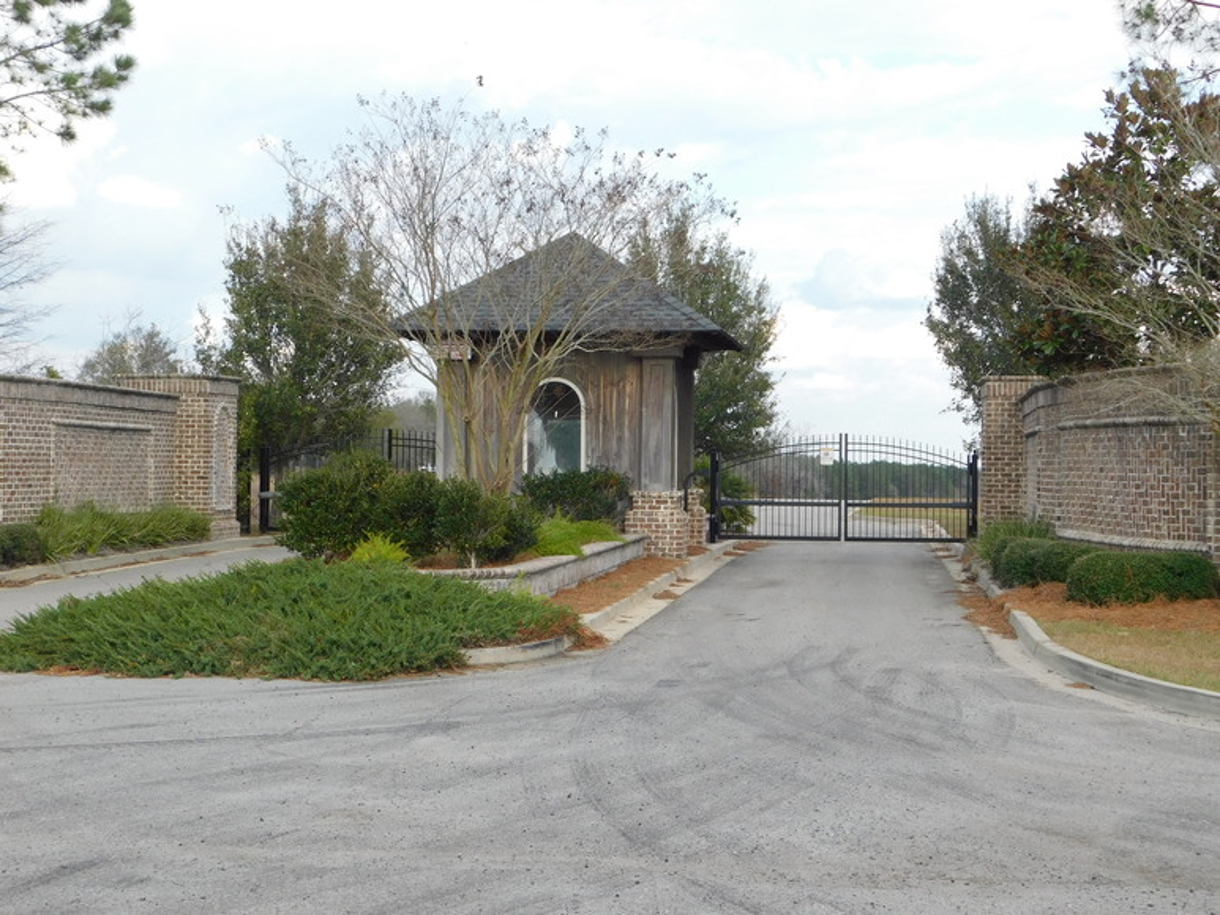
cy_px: 458
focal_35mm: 59
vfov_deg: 24.8
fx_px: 2080
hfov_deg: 32.7
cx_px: 610
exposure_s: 1/320
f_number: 4
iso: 125
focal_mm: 10.4
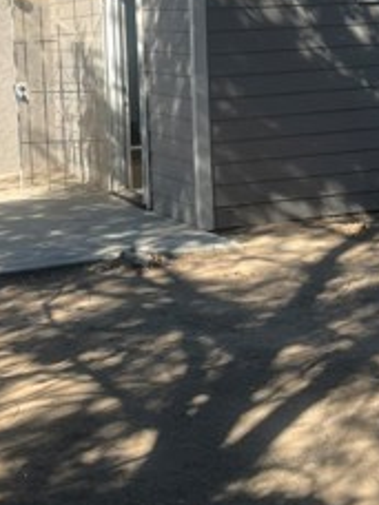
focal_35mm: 73
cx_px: 193
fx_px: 1066
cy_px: 148
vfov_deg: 26.4
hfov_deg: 20.2
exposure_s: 1/3257
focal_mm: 5.7
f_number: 1.5
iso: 50
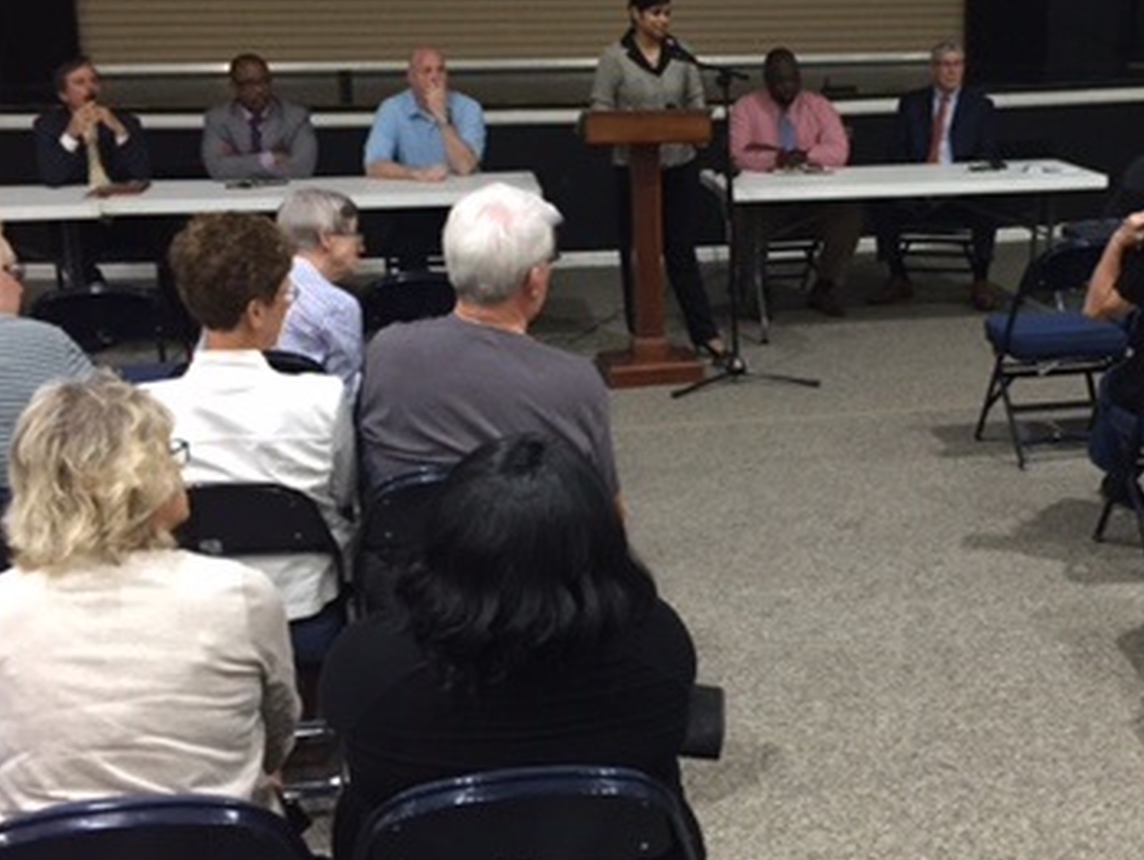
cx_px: 804
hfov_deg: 35.6
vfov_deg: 27.6
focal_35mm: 53
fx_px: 1753
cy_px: 428
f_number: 2.2
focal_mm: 4.15
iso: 160
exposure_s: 1/30
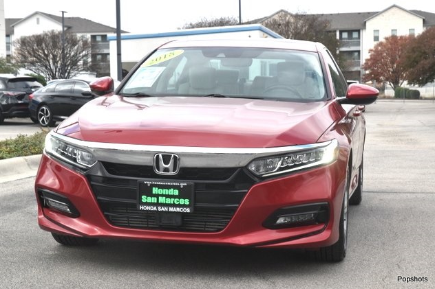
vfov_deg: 17.9
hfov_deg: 26.7
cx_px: 219
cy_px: 146
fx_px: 918
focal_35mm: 76
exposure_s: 1/250
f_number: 8
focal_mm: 50
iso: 200
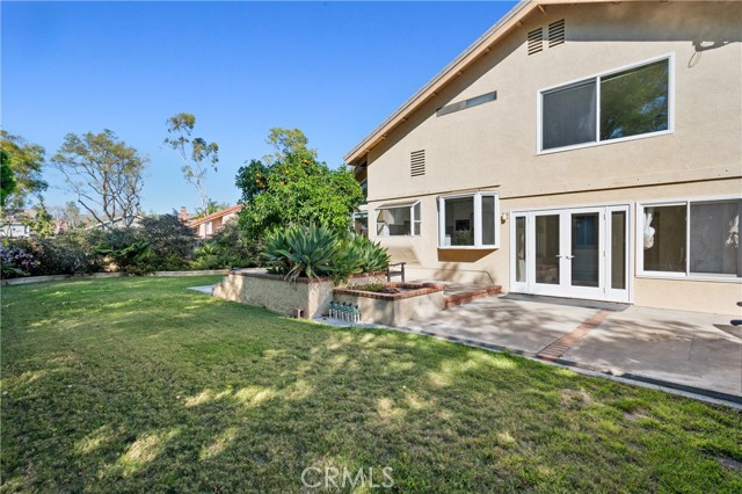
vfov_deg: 70.4
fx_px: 350
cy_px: 247
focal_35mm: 17
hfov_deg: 93.3
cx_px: 371
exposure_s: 1/250
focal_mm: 17
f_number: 7.1
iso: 320
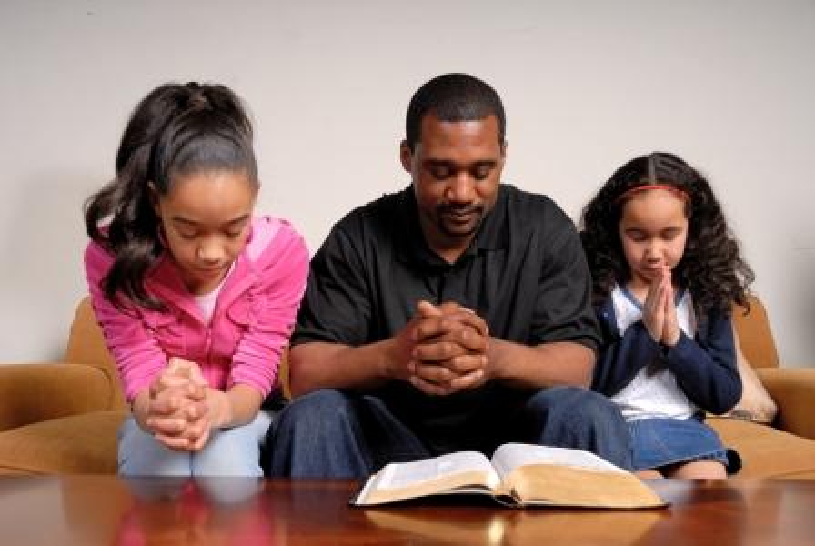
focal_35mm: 33
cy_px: 273
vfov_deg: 40.1
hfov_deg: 57.2
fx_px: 748
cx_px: 408
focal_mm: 22
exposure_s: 1/250
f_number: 5
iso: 100
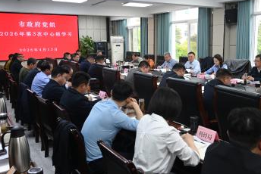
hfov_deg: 52.3
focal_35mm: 37
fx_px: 265
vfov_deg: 36.4
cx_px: 145
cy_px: 78
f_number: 4.5
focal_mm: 21
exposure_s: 1/125
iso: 1250
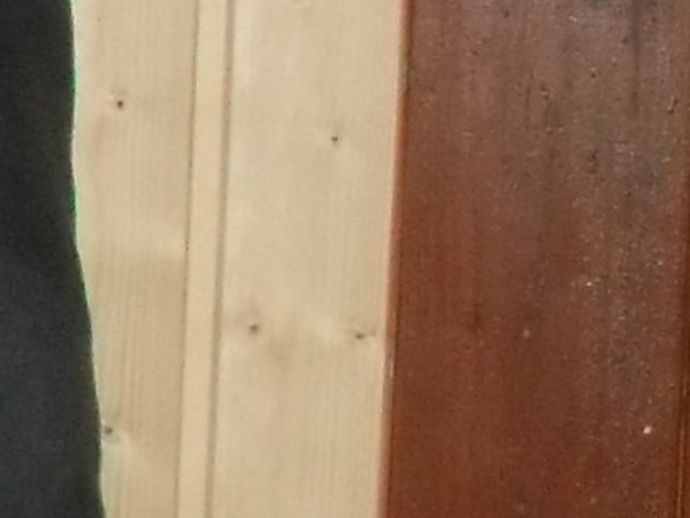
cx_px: -1823
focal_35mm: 368
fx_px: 7337
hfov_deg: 5.0
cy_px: -65
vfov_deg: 4.0
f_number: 3.3
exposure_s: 1/45
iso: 320
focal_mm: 8.8
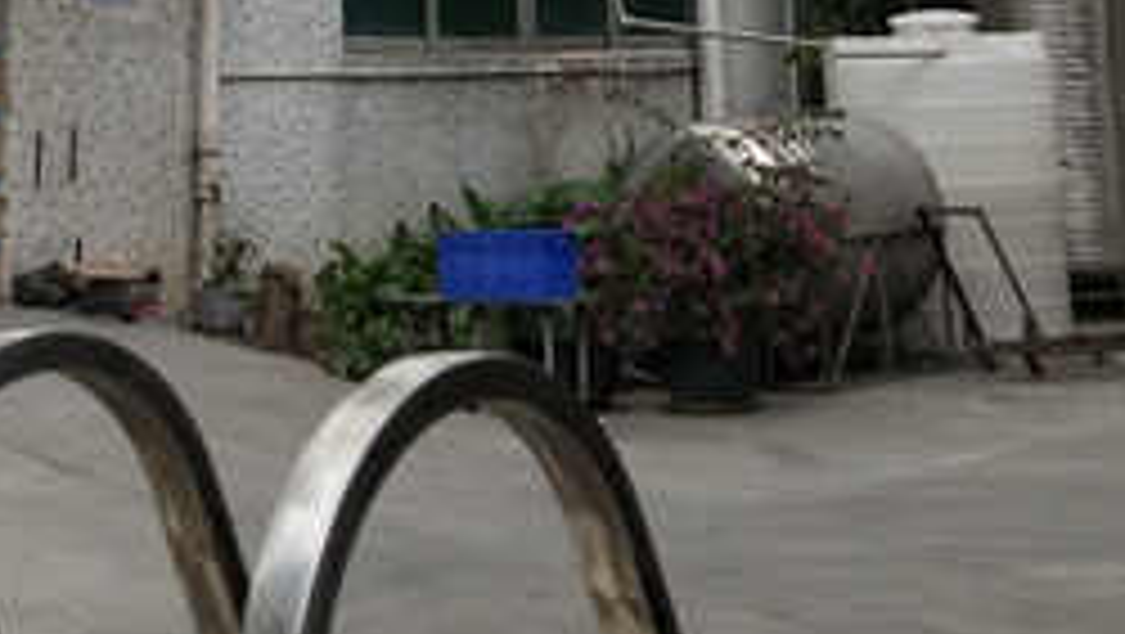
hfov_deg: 18.3
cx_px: 254
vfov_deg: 9.7
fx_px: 3463
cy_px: -677
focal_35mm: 116
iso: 50
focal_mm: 3.95
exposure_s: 1/1575
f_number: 1.8
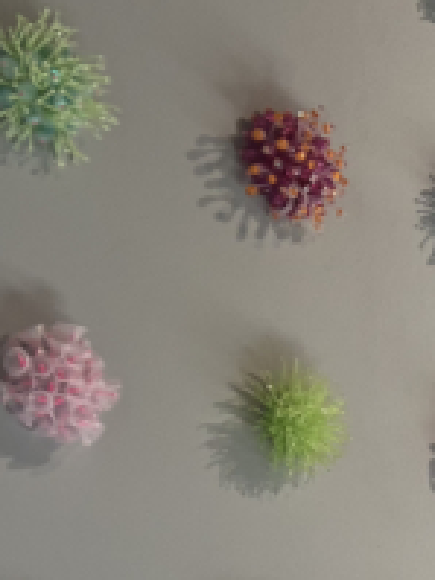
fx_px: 1459
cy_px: 745
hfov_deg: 15.6
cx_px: 663
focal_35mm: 87
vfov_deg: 20.6
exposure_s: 1/129
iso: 32
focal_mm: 5.7
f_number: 1.5
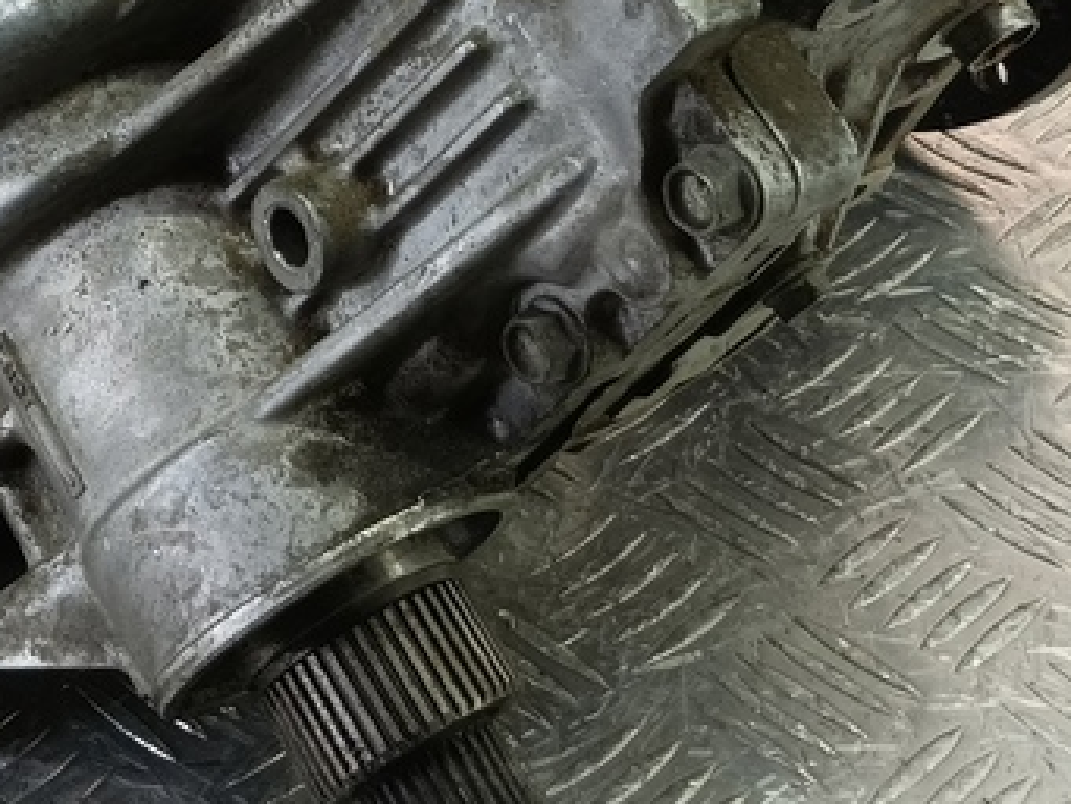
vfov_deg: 20.7
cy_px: 6
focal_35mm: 69
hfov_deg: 27.6
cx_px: 207
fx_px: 2136
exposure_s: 1/50
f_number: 1.6
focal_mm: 4.11
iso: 122
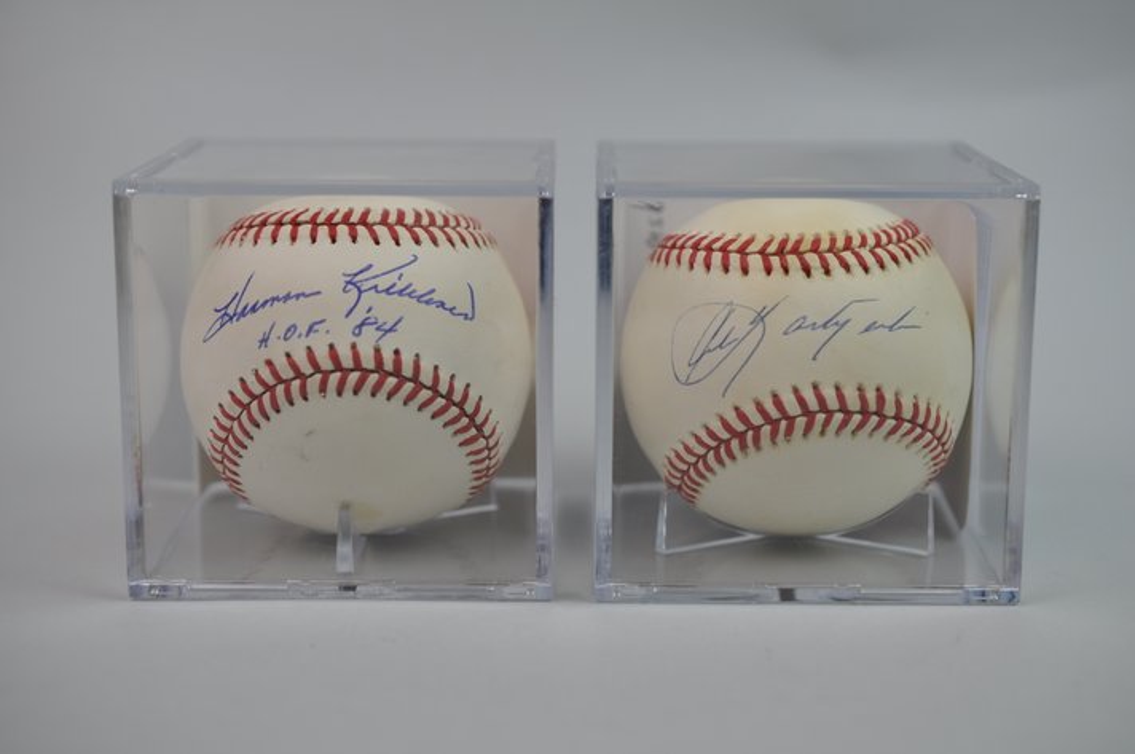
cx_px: 568
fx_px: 1889
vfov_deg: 22.6
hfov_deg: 33.4
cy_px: 377
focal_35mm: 60
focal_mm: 40
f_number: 4.5
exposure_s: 1/80
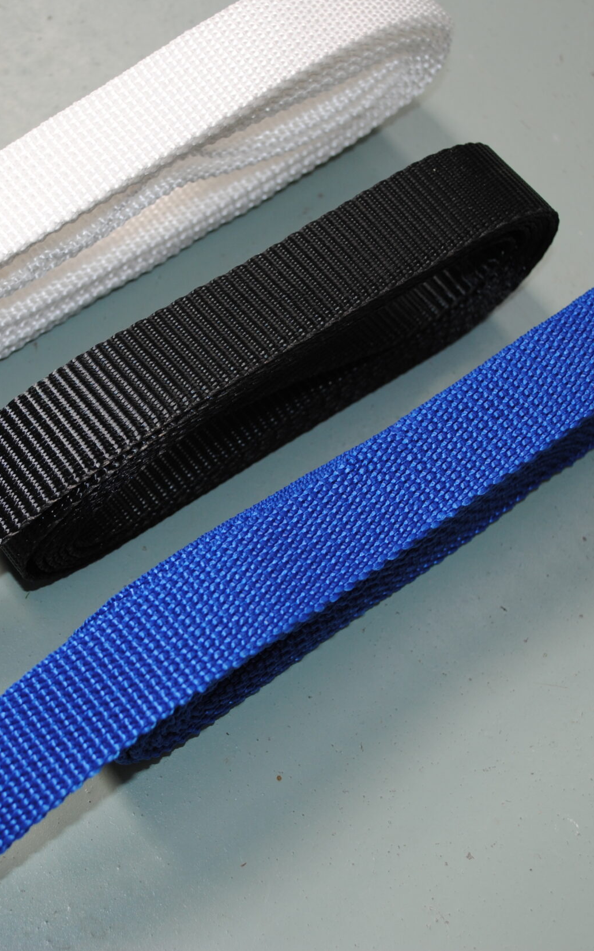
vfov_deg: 31.5
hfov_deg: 19.8
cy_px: 472
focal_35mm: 65
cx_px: 110
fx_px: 1684
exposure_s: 1/125
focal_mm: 28
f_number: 4.5
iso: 100
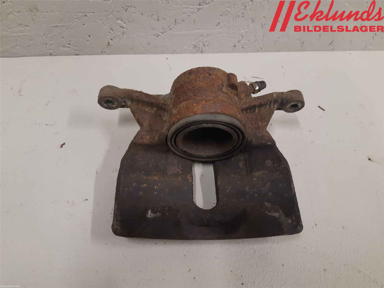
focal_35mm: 26
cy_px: 144
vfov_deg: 53.1
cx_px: 192
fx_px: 288
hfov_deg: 67.3
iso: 160
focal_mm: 3.93
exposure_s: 1/50
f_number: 1.7
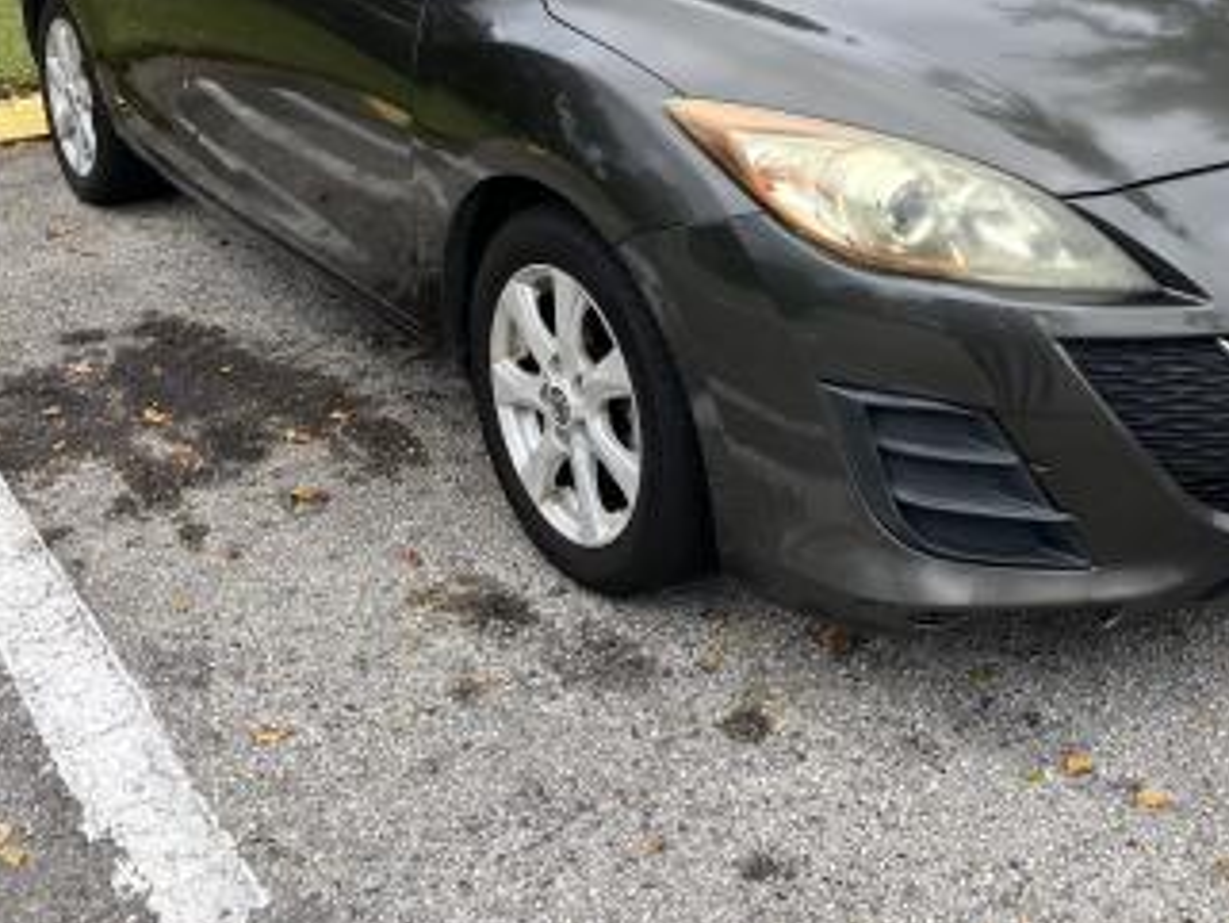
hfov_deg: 42.6
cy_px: 230
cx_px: 770
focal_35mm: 44
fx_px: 1563
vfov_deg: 32.3
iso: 32
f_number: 1.8
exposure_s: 1/433
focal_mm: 3.99
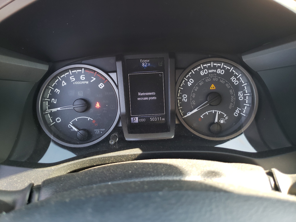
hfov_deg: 67.3
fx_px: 222
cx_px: 148
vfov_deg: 53.1
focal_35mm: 26
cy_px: 111
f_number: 1.5
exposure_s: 1/60.2
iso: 59
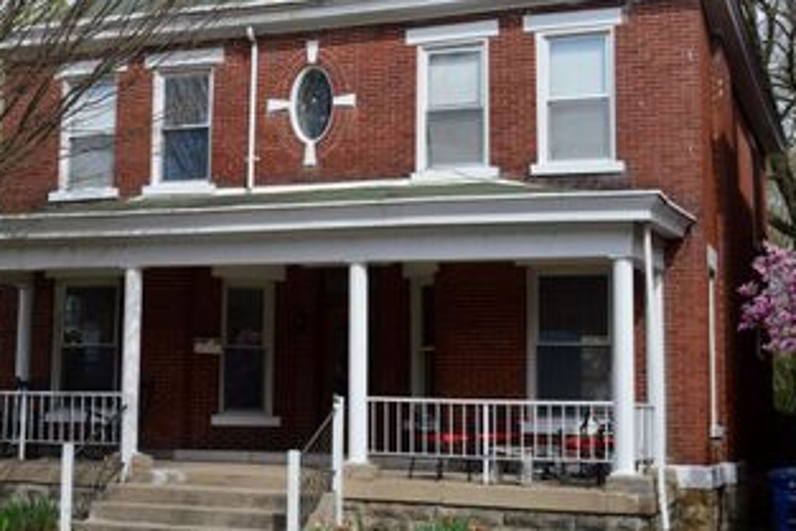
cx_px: 318
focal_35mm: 60
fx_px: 1323
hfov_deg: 33.4
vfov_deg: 22.7
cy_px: 224
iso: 400
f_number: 6.3
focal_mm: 25
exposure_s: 1/1600
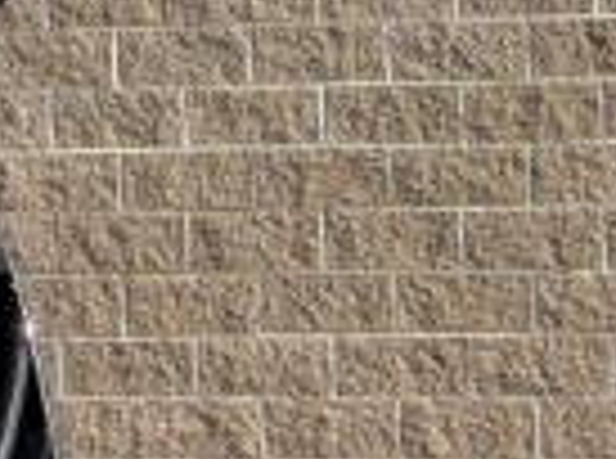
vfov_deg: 7.6
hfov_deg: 8.2
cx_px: -1398
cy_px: 68
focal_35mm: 195
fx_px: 3461
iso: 50
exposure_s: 1/5348
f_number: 1.6
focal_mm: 5.96
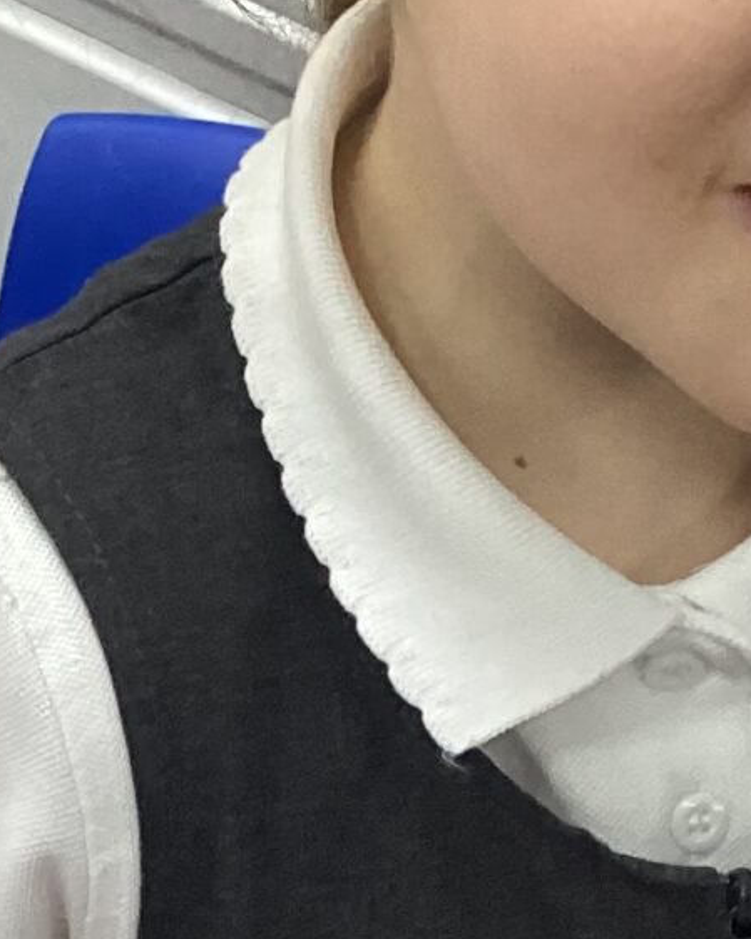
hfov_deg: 11.2
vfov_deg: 13.5
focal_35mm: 138
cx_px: 328
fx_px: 3833
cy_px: 1197
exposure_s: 1/50
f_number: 2.4
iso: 160
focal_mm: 3.3
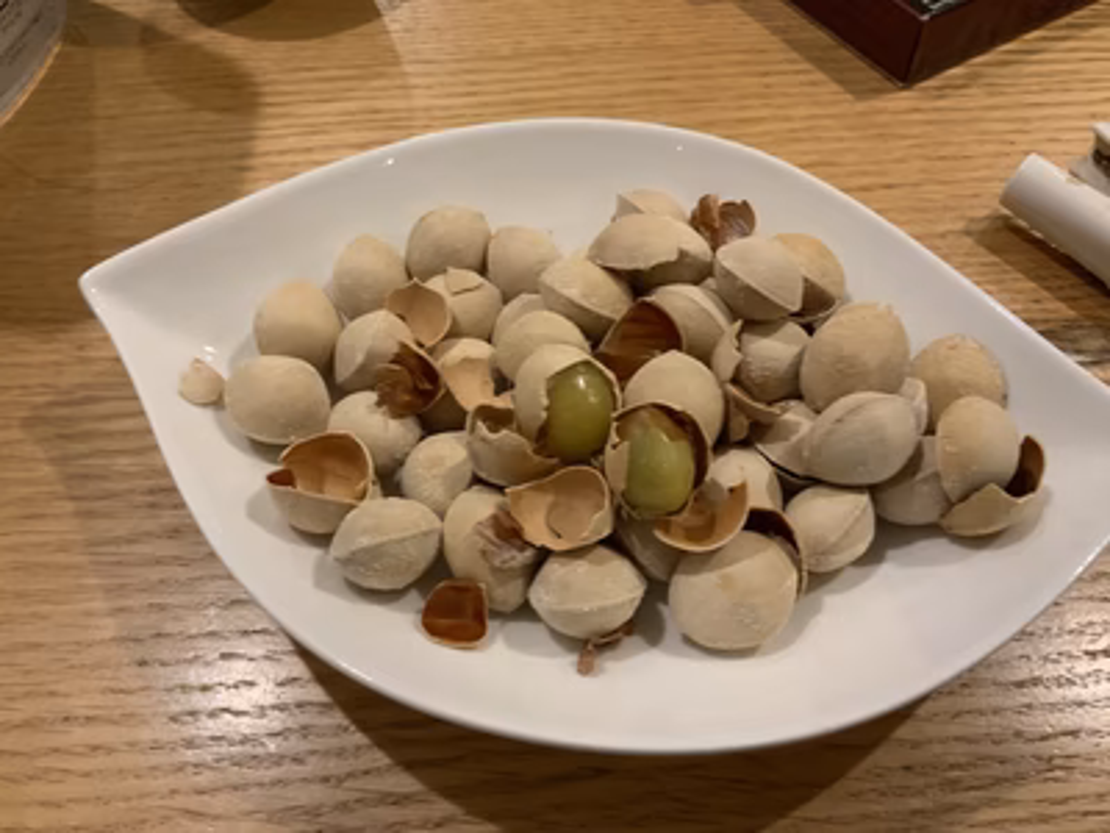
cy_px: 416
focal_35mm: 29
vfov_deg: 48.2
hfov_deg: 61.7
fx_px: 930
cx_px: 555
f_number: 1.8
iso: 160
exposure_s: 1/48
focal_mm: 3
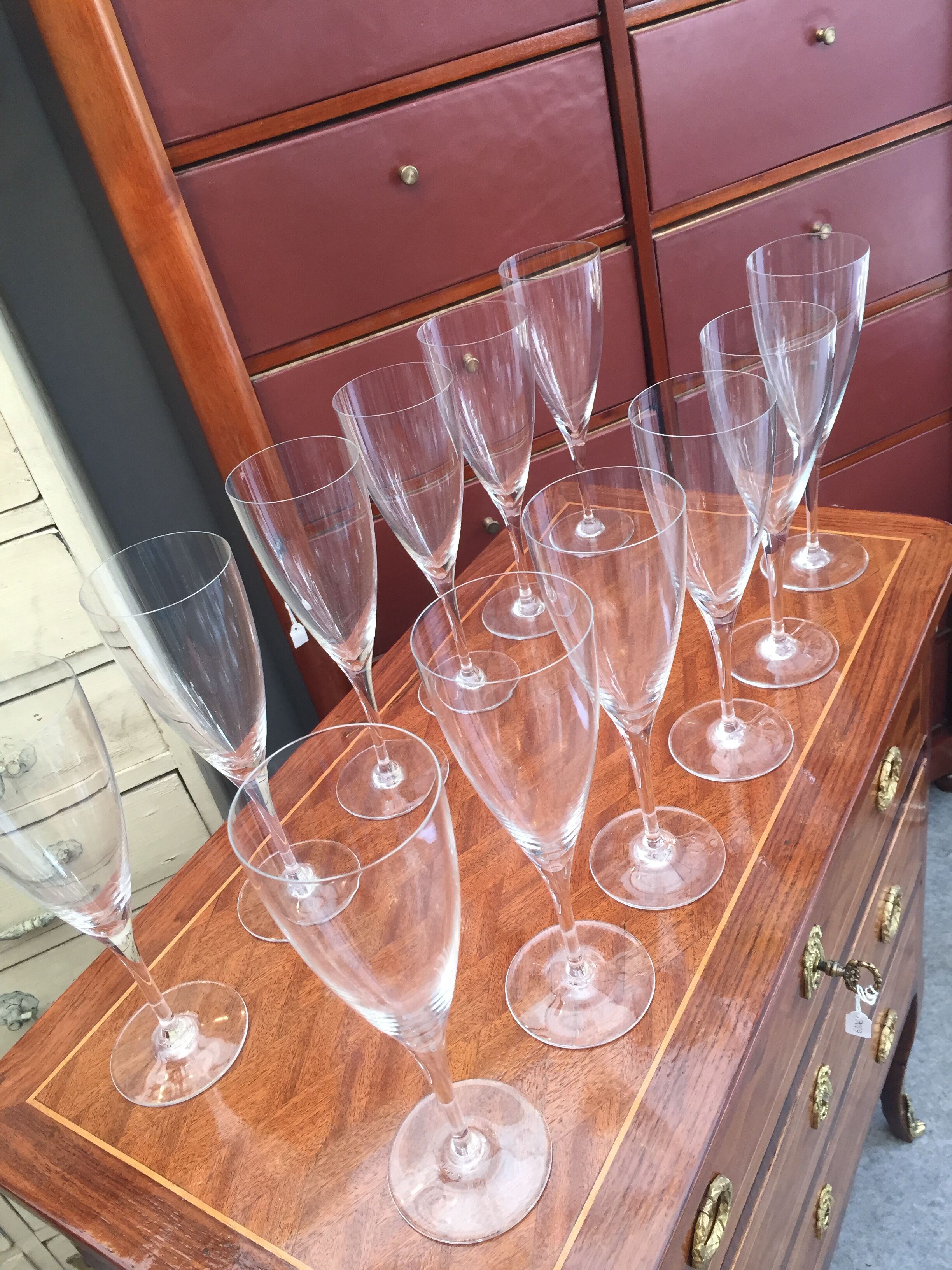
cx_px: 476
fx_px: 1063
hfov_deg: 48.2
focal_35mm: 29
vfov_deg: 61.7
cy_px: 635
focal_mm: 4.15
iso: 40
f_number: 2.2
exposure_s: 1/33
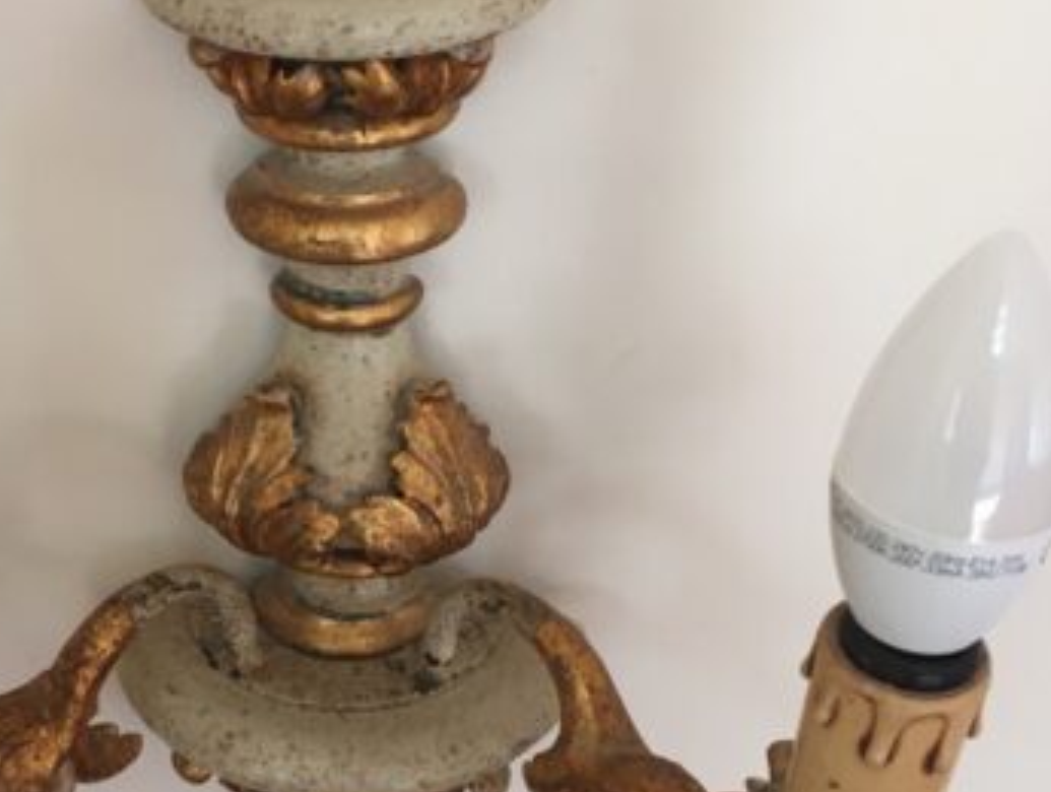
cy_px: 428
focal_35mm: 43
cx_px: 292
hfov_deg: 42.7
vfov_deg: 33.7
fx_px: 1308
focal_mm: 4.15
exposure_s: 1/33
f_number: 2.2
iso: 80
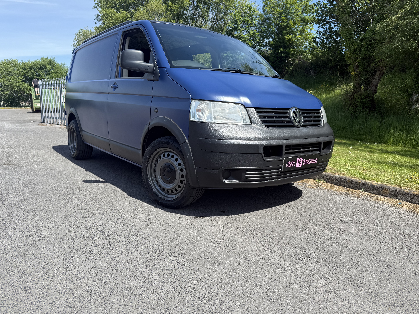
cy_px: 157
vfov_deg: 56.8
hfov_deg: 71.6
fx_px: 291
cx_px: 210
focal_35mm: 24
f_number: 1.78
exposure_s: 1/2370
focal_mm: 6.76
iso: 80
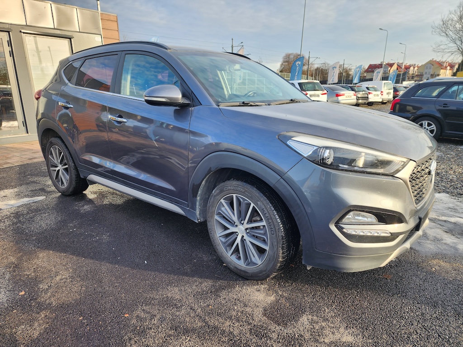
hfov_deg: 73.9
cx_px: 232
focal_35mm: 23
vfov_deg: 58.9
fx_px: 308
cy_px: 174
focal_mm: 6.4
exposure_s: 1/180
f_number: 1.8
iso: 12
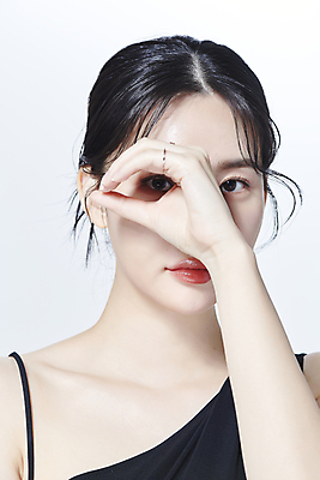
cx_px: 160
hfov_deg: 13.1
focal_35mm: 105
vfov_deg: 19.4
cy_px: 240
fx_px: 1399
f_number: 13
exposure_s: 1/125
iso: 64
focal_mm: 105
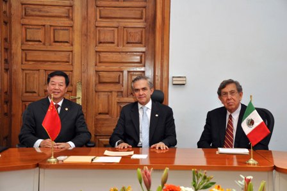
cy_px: 96
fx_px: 418
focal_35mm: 52
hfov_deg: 37.9
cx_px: 144
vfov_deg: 25.7
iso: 640
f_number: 4.5
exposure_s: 1/20
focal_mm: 35
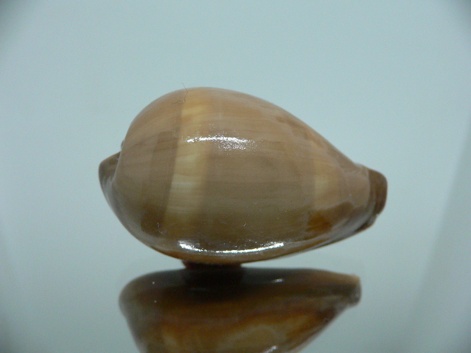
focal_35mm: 35
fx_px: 476
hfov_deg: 52.6
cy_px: 176
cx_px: 236
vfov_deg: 40.7
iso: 200
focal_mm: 4.6
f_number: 2.8
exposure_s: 1/50
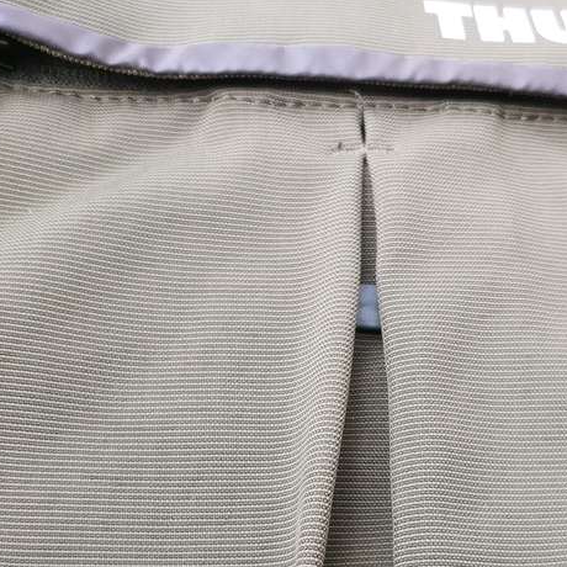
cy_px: 430
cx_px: 355
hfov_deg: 27.2
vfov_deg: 26.9
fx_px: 1167
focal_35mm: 63
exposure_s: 1/50
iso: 222
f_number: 2
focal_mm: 4.5
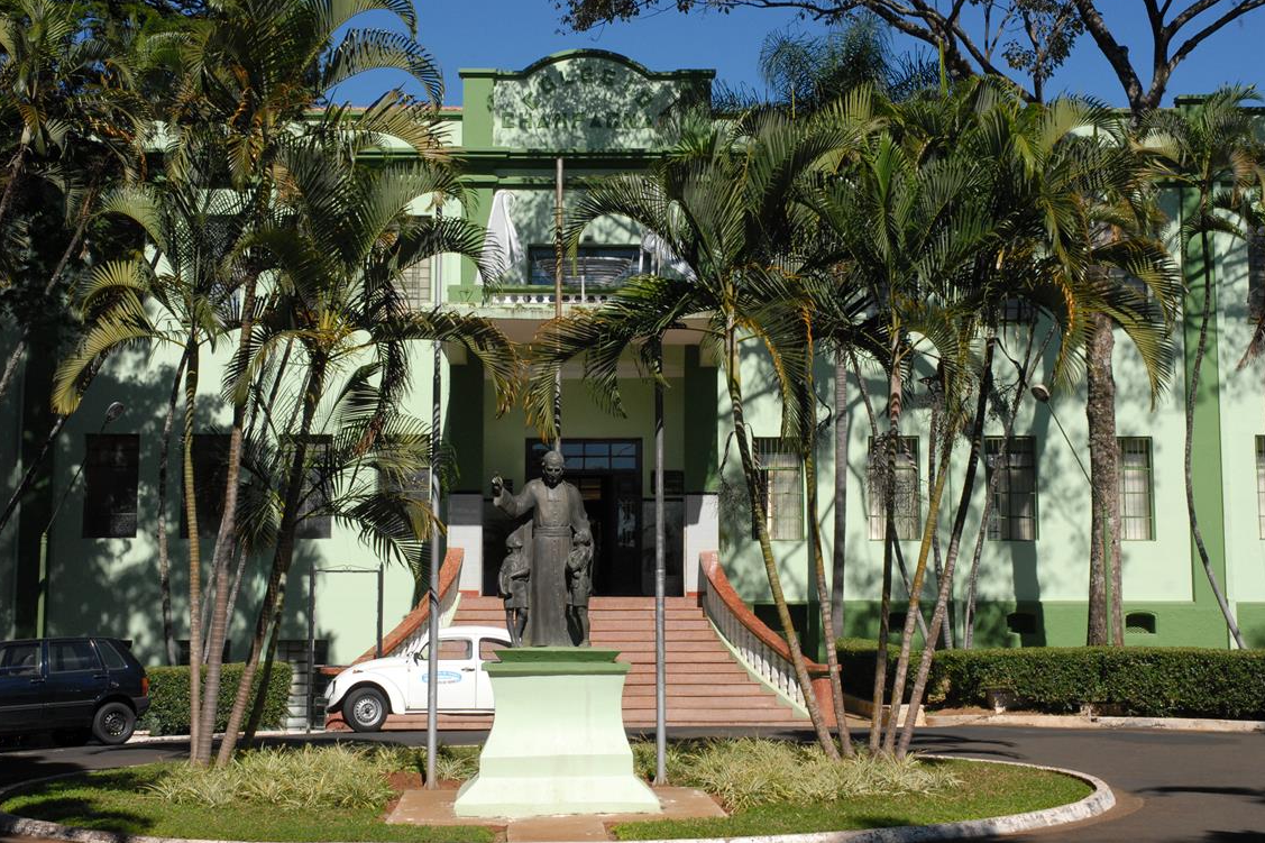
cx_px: 637
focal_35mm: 54
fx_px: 1880
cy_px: 413
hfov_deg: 37.2
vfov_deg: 25.3
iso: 400
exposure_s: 1/500
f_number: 11
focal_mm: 35
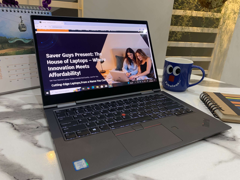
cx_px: 120
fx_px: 180
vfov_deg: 53.1
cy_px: 90
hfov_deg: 67.3
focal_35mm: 26
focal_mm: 4.25
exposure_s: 1/50
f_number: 1.8
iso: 160
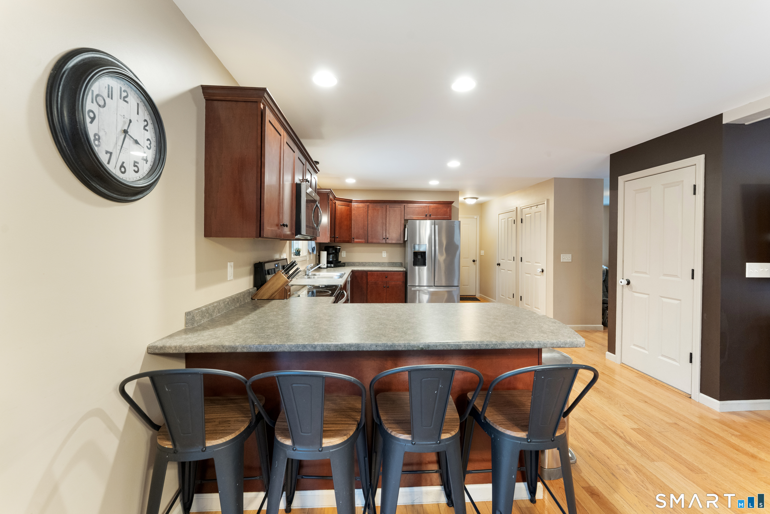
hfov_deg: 104.3
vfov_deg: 81.2
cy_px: 257
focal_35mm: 14
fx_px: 299
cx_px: 385
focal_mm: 14
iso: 800
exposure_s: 1/6
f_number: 8
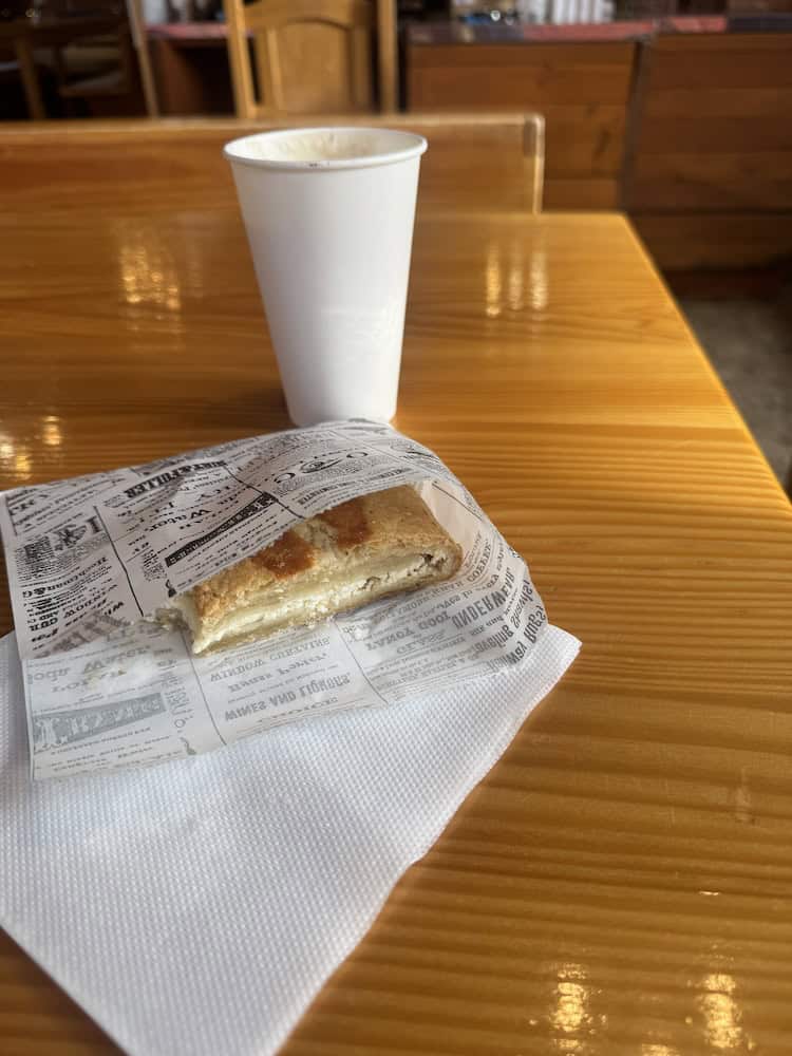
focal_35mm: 24
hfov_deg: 56.8
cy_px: 528
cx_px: 396
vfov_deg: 71.6
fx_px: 732
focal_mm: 6.8
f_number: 1.8
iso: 80
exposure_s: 1/277
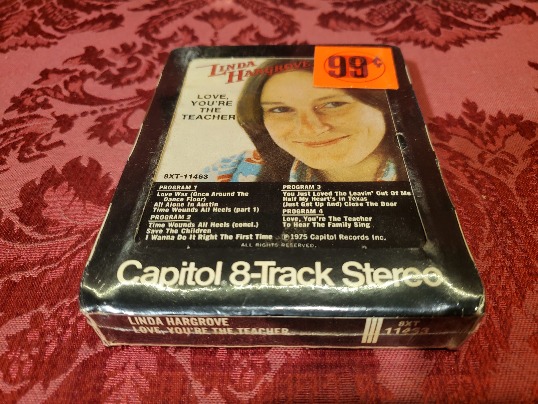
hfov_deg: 67.3
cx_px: 269
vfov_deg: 53.1
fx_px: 404
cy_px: 202
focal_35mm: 26
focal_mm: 4.3
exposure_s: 1/120
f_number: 1.5
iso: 64
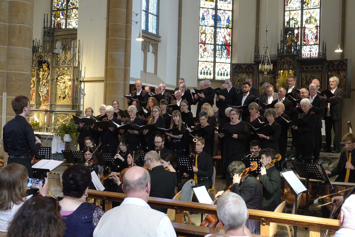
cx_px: 178
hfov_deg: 44.5
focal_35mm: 44
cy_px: 118
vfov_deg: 30.5
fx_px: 434
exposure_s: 1/30
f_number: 3.2
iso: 800
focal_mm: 16.31
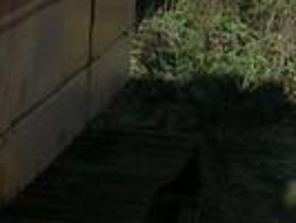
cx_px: -523
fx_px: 1806
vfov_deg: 7.0
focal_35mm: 211
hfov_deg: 8.2
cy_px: -42
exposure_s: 1/527
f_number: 4.8
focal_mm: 5.4
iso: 50
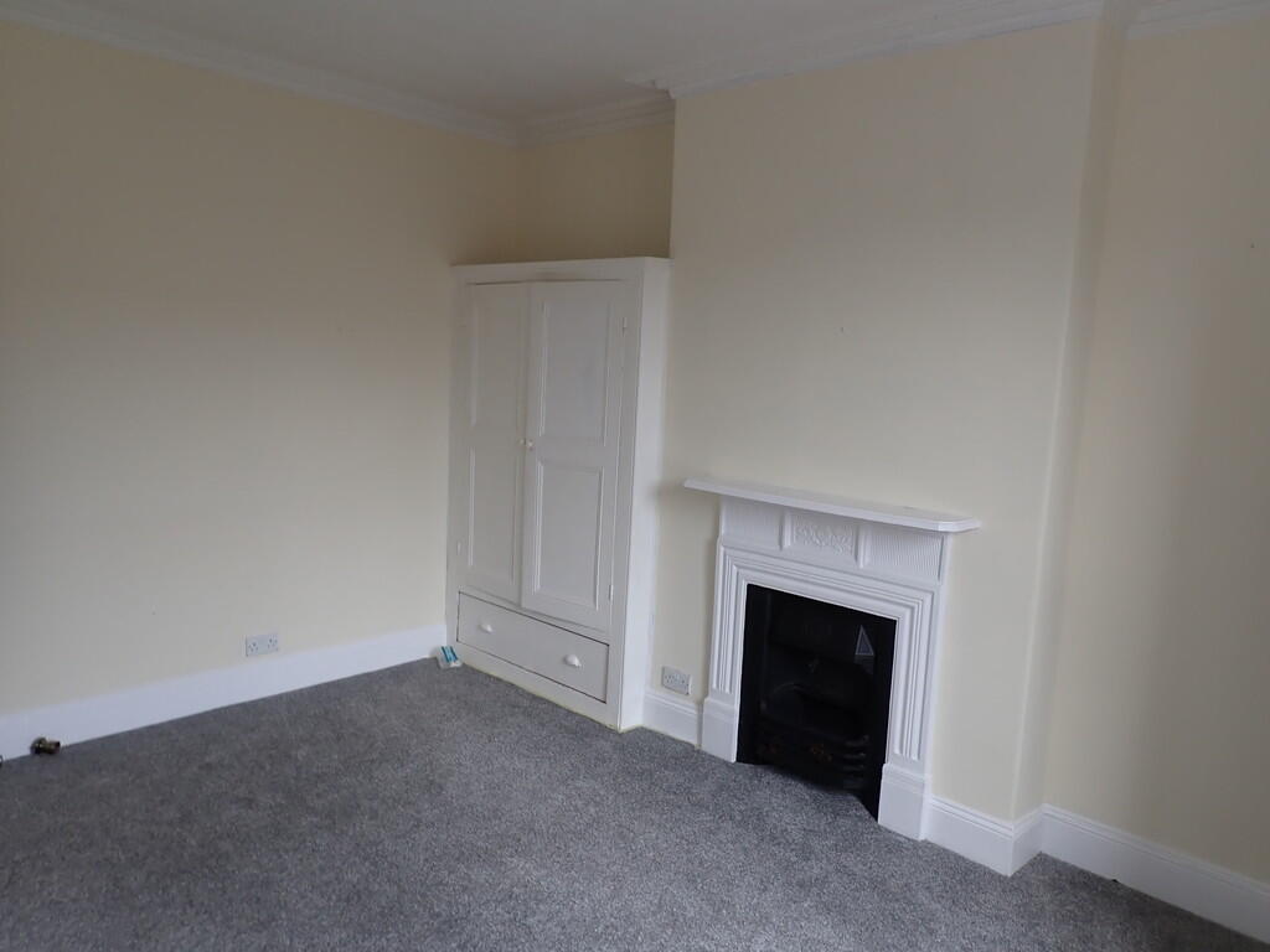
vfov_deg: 54.9
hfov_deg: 69.4
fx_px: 917
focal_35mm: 25
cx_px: 635
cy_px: 476
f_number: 2.8
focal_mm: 4.5
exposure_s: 1/60
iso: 100
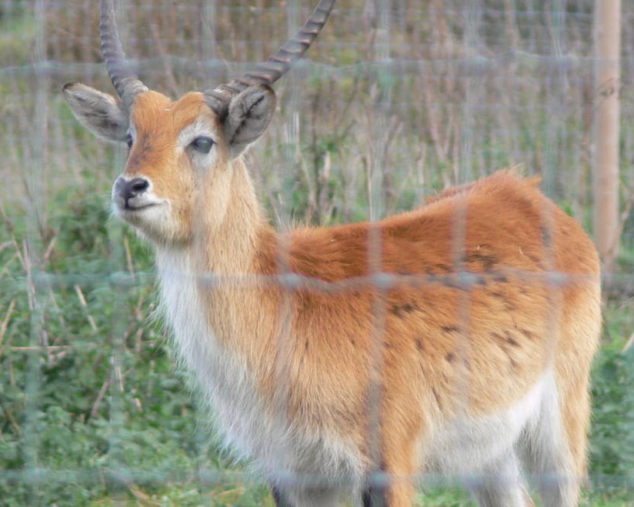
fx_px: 14934
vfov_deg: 1.9
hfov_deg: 2.4
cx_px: 335
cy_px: 304
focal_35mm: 796
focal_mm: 88.8
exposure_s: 1/80
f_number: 4
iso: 80
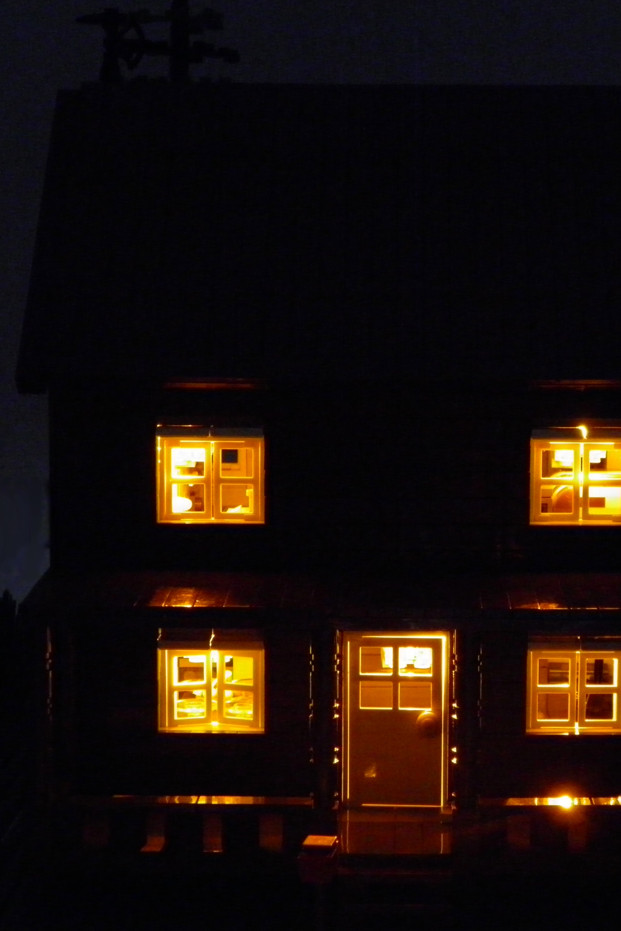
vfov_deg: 27.7
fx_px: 1889
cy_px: 488
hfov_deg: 18.6
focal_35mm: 73
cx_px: 447
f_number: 3.5
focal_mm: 8.9
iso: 400
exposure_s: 1/2
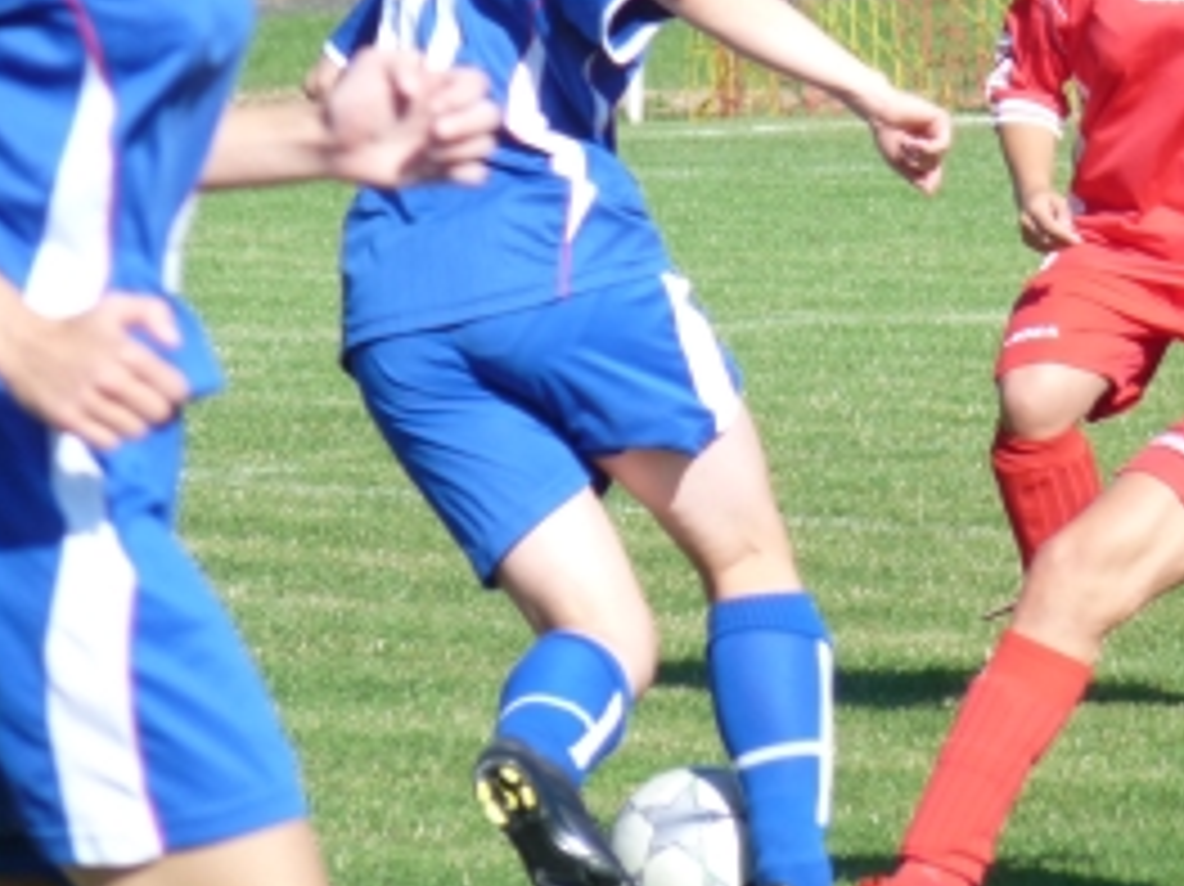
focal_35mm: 702
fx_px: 24000
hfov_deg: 2.8
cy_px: 97
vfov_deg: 2.1
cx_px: 1013
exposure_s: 1/1000
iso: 160
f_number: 3.7
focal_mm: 65.6
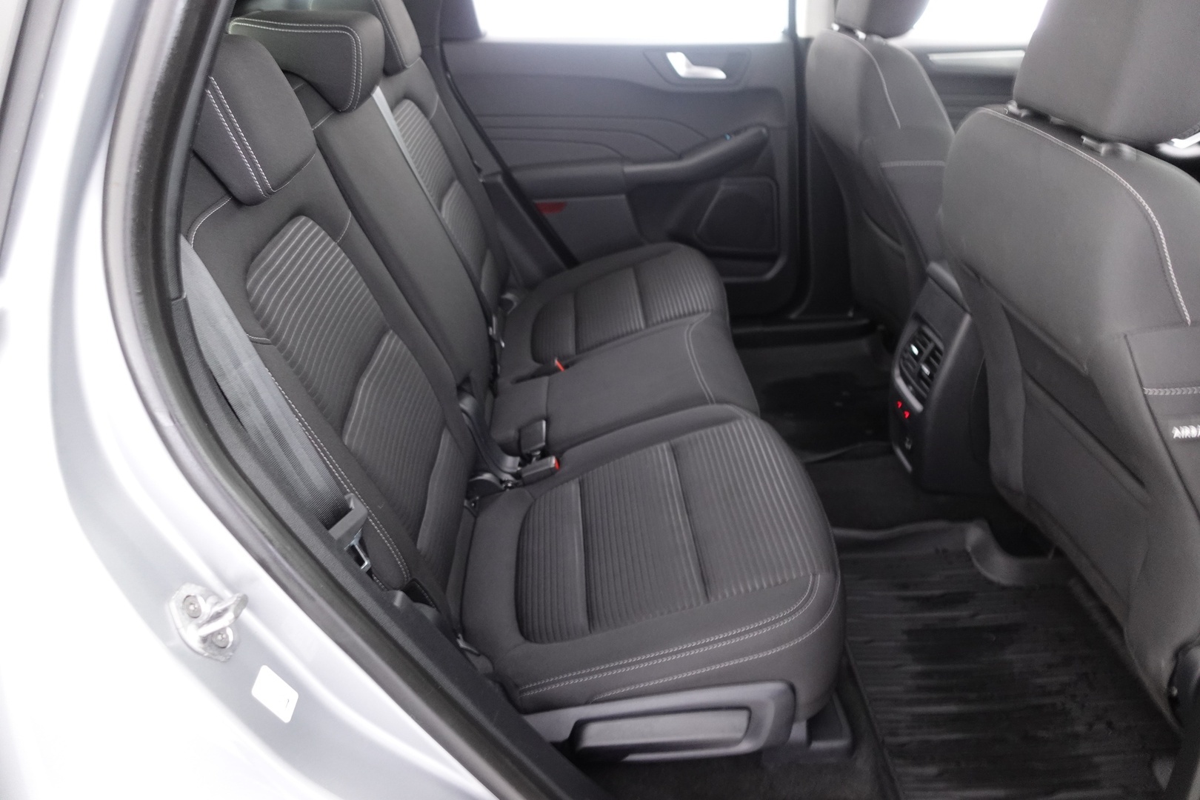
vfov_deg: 53.1
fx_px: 800
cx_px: 600
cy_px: 400
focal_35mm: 24
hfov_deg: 73.7
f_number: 1.8
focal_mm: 9.4
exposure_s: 1/8
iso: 800
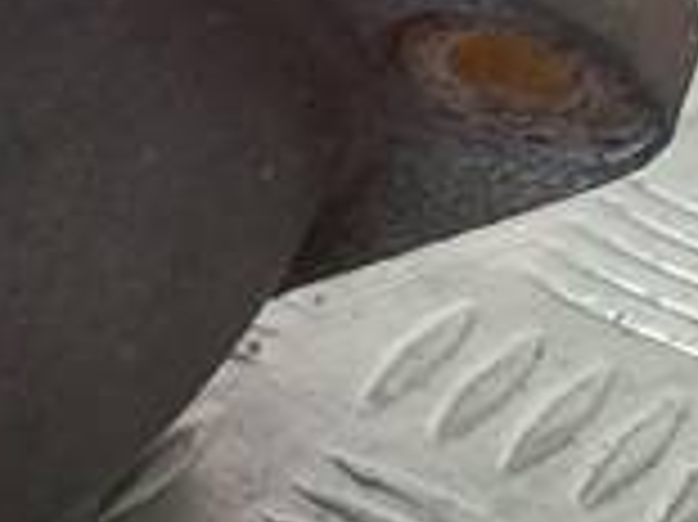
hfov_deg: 9.9
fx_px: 3325
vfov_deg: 8.9
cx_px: -1198
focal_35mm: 165
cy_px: -36
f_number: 1.8
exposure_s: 1/50
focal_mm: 4.6
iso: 50
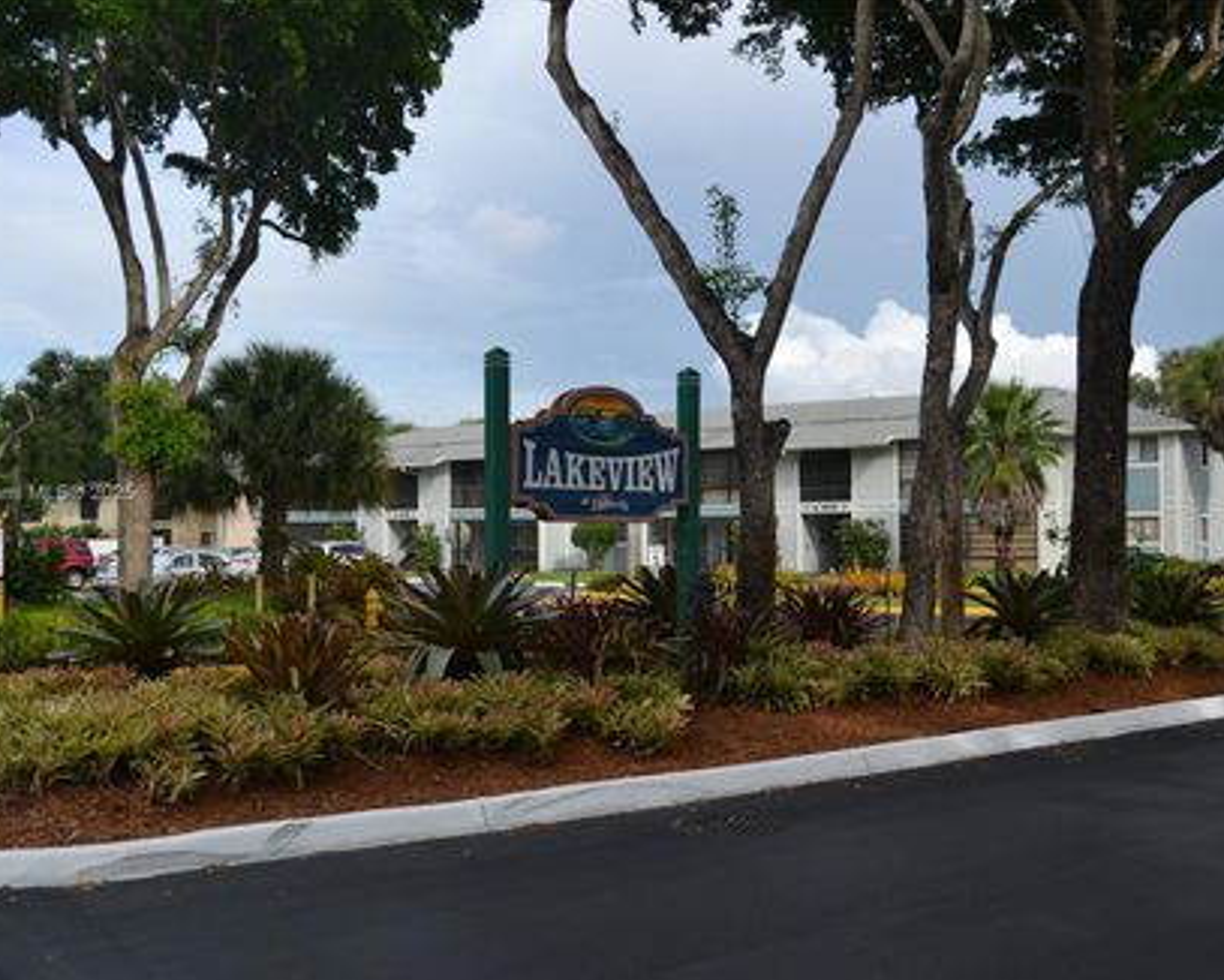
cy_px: 495
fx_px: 1377
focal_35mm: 38
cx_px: 586
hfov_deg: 47.9
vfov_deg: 39.2
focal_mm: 22
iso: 100
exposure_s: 1/125
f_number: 5.6
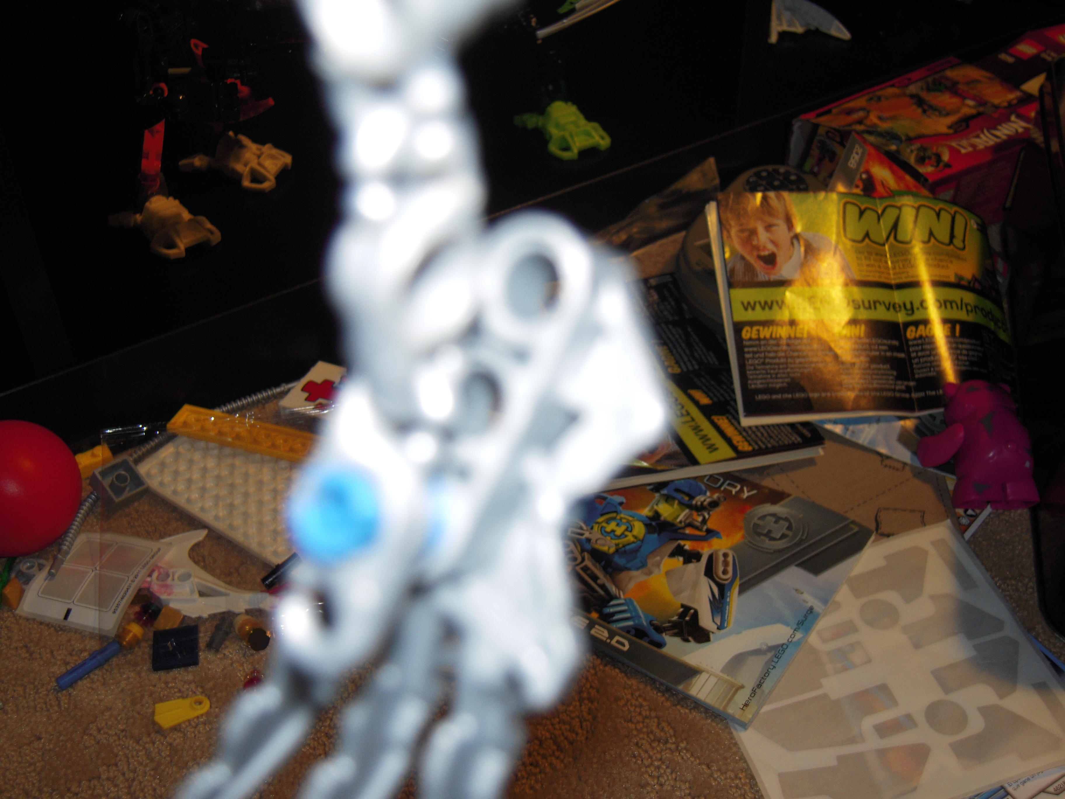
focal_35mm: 41
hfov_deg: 45.8
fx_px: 1261
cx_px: 532
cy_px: 400
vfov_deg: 35.1
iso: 100
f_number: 3.2
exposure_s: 1/30
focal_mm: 7.3
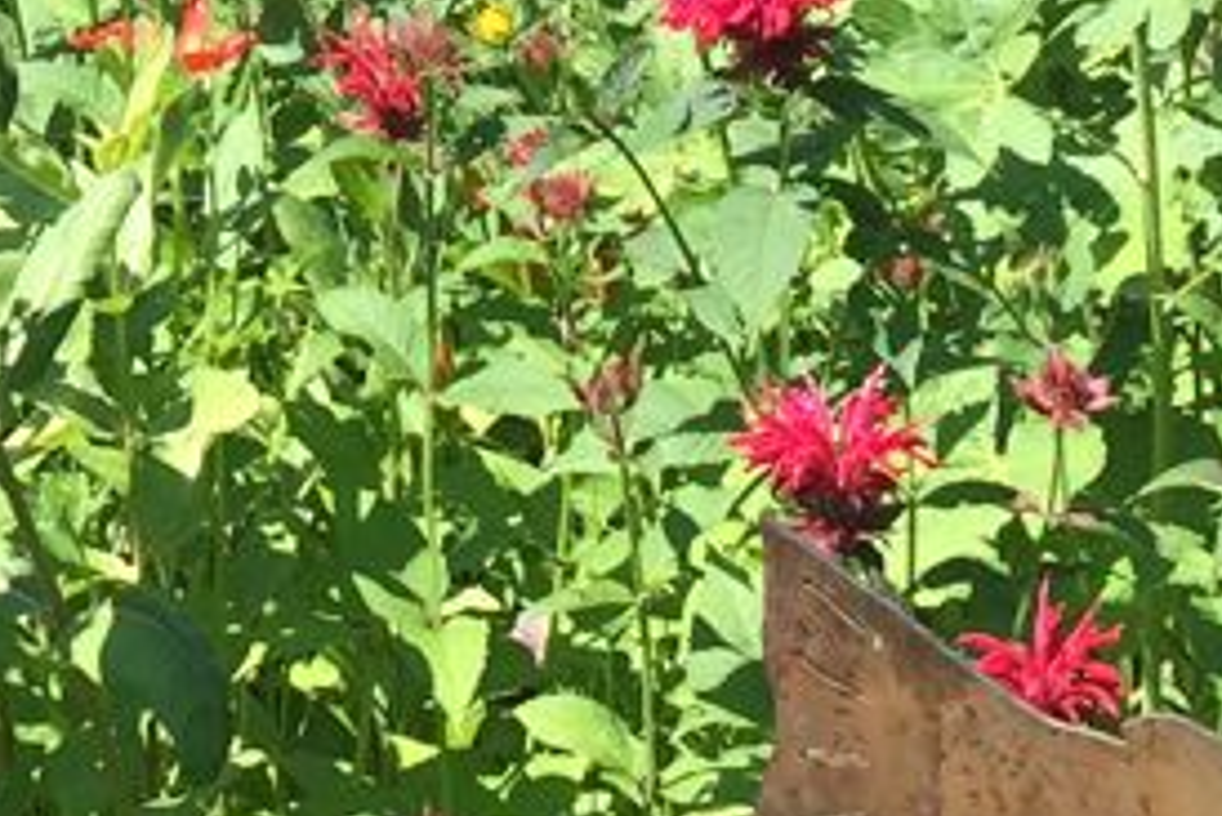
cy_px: -727
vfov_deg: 9.2
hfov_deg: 14.1
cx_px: -236
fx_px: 4788
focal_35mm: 141
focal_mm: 4.15
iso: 32
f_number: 2.2
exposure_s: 1/1001
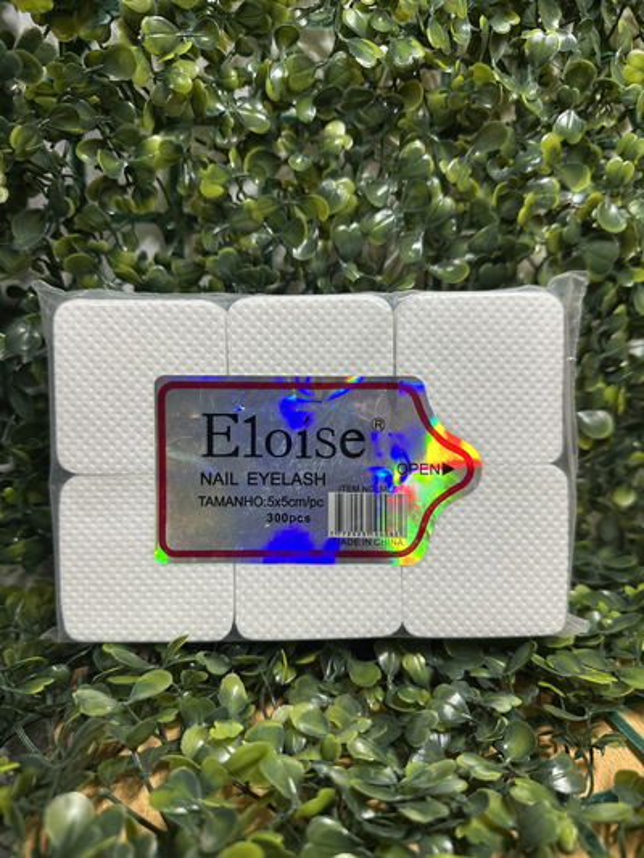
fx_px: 595
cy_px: 429
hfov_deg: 56.8
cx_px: 322
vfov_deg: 71.6
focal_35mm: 24
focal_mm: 6.86
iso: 125
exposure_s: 1/50
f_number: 1.78
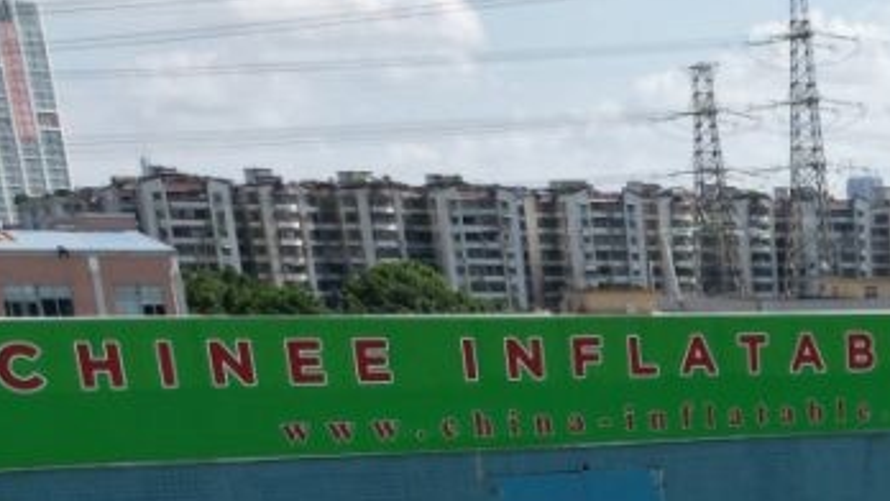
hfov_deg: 24.4
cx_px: 1118
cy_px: 961
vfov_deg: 13.7
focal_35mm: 77
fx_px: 1818
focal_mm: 6.72
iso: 130
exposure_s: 1/3000
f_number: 1.7
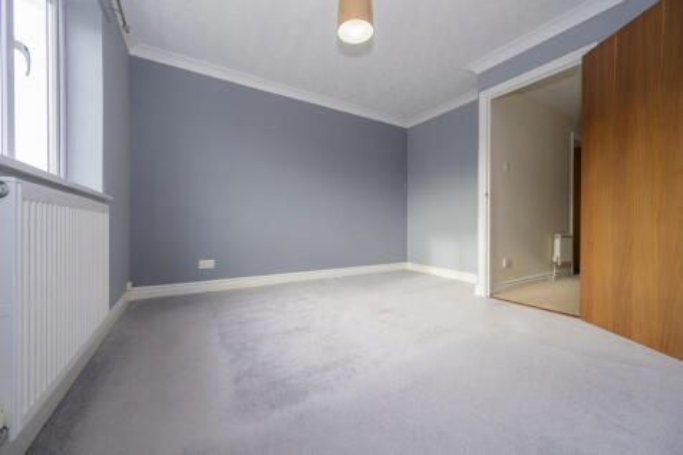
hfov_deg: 104.3
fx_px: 266
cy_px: 228
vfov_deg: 81.2
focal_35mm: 14
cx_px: 342
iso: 800
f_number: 7.1
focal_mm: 14
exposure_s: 1/125
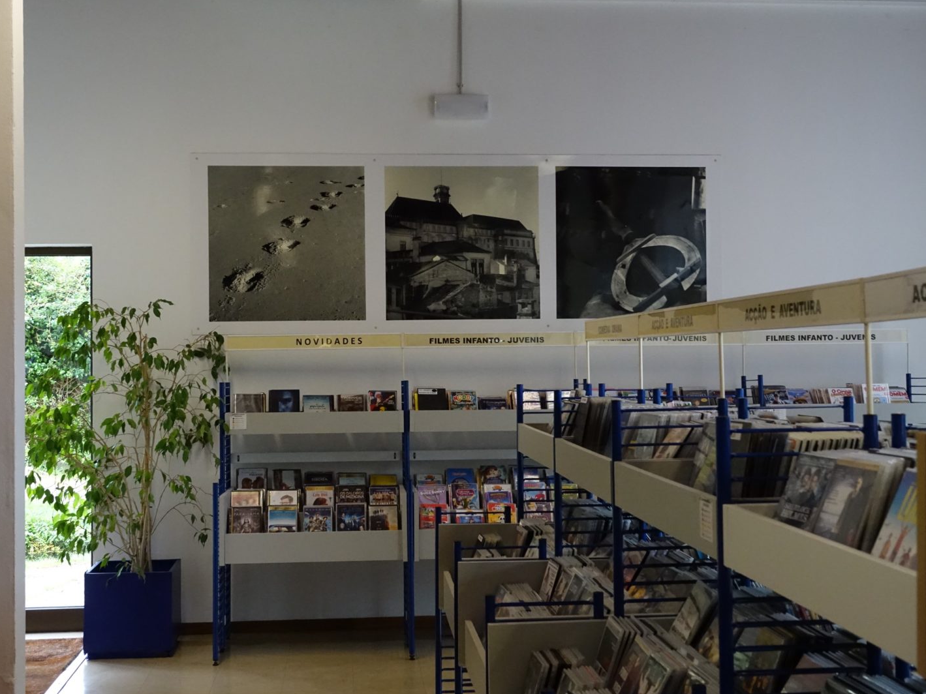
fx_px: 1204
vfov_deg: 32.2
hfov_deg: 42.1
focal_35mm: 45
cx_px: 447
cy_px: 350
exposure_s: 1/250
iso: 2000
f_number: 4
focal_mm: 15.17
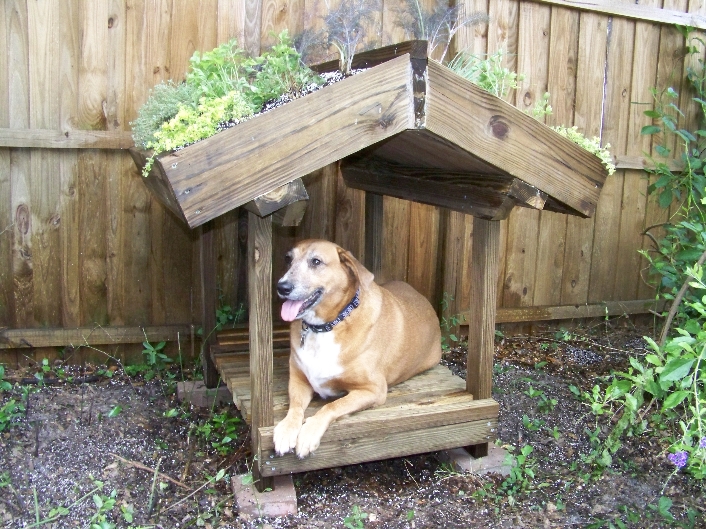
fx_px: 734
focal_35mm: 36
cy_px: 264
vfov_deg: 39.7
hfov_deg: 51.4
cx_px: 353
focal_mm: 5.85
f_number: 6.3
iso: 400
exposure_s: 1/30
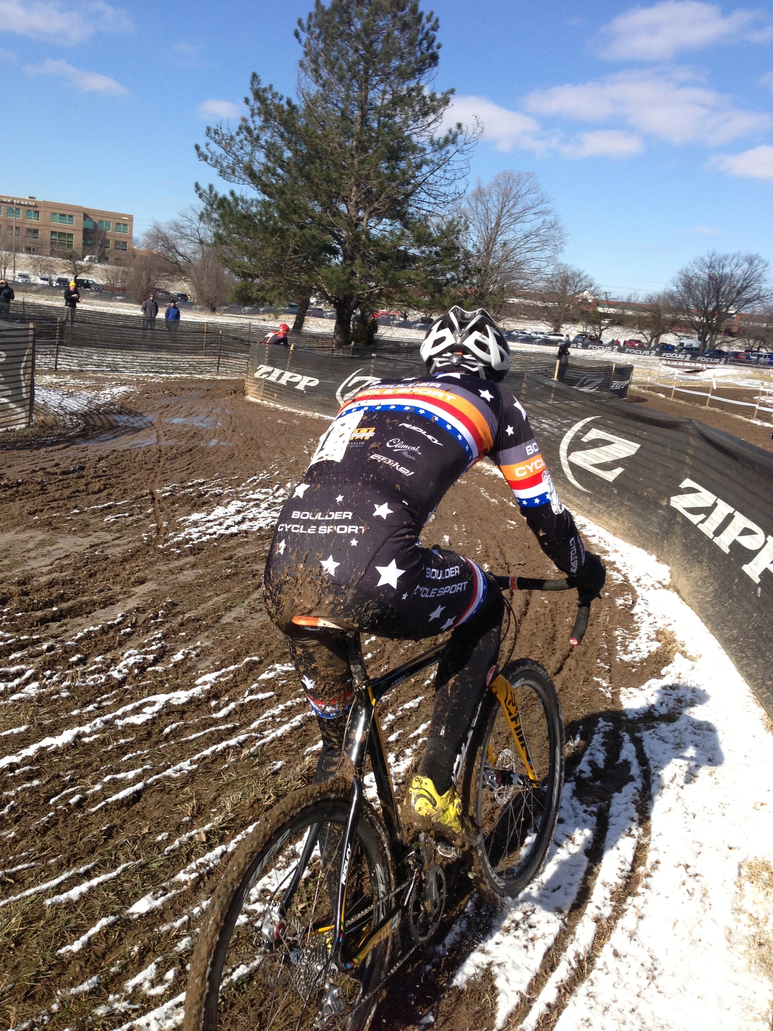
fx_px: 983
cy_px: 516
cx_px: 386
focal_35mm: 33
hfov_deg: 42.9
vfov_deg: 55.4
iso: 50
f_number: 2.4
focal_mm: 4.13
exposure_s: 1/1466
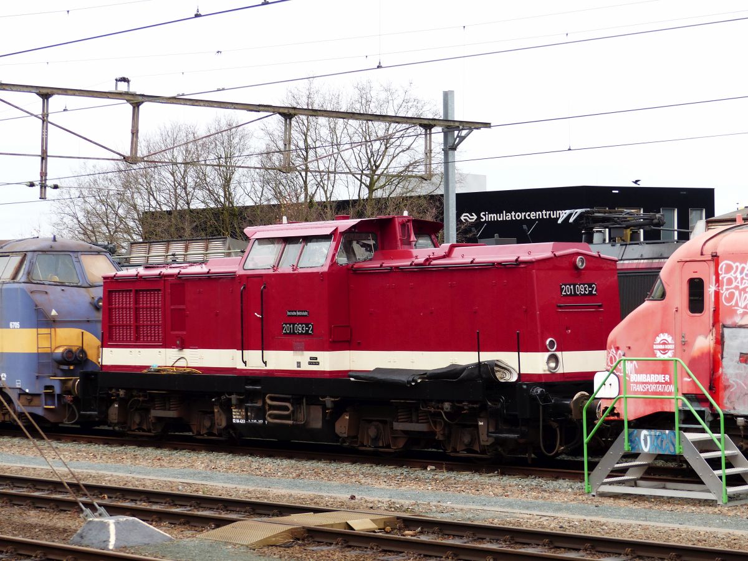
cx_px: 374
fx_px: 1966
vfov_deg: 16.2
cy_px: 280
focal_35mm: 91
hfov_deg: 21.5
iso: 100
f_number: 2.8
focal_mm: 16.4
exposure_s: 1/100
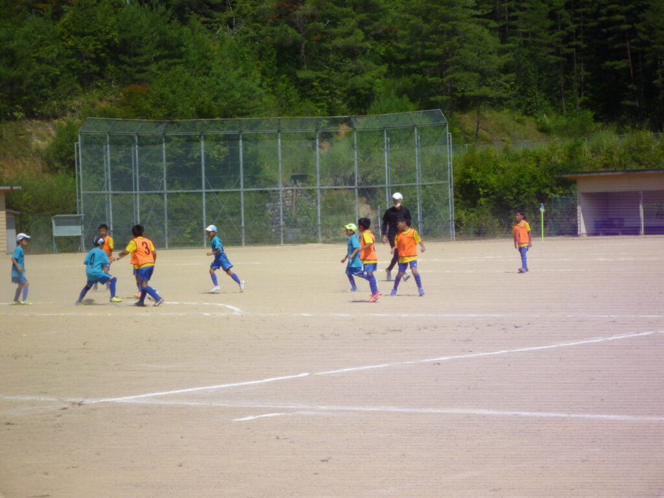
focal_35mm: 125
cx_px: 332
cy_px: 249
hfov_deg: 15.8
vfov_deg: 11.9
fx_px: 2398
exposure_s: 1/500
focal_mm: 22
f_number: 5.9
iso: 80
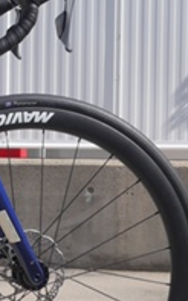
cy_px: 171
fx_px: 1354
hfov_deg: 7.5
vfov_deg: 12.7
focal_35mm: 165
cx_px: -220
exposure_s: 1/1300
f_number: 4.3
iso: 200
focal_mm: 24
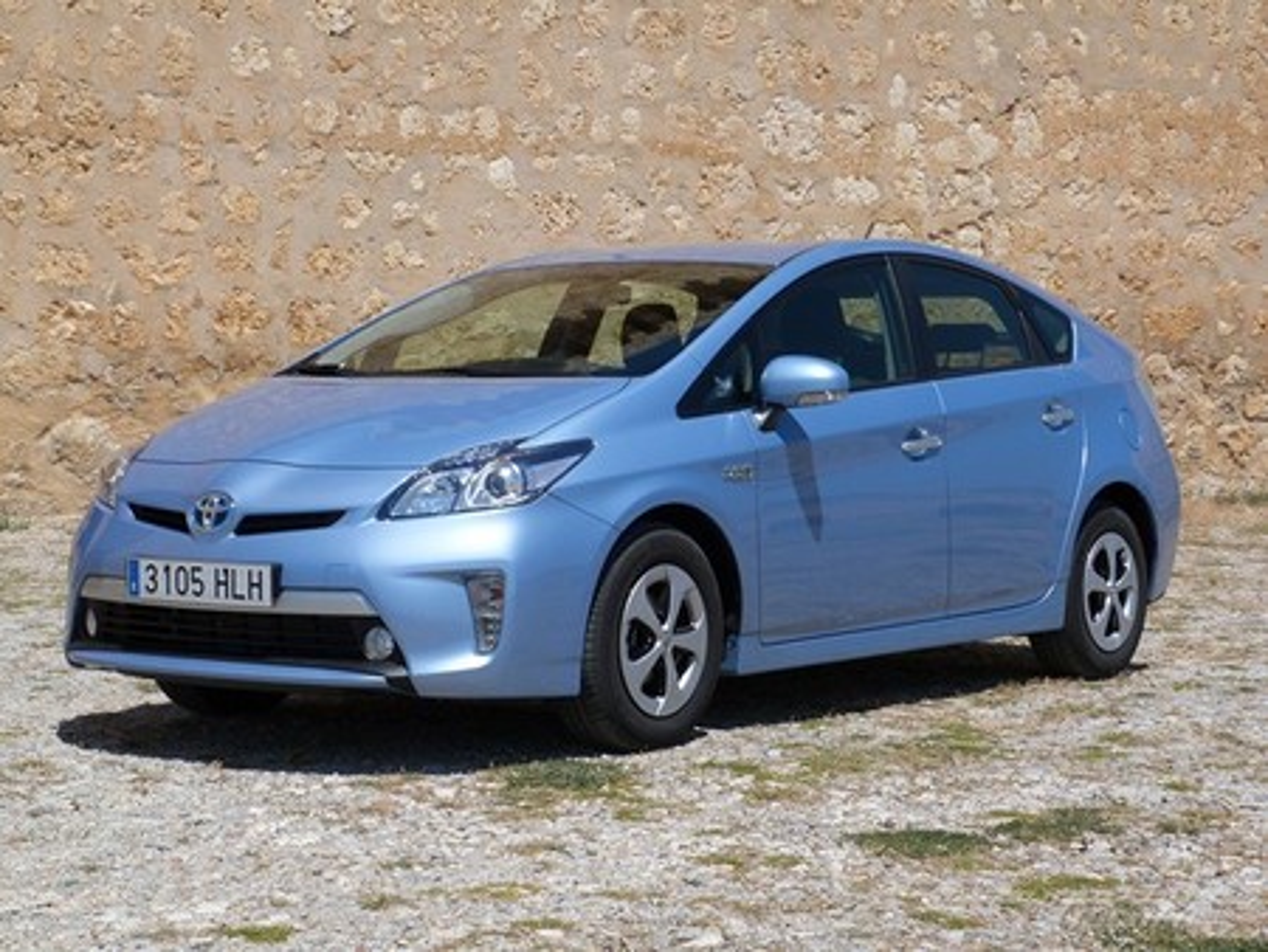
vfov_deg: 19.7
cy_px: 476
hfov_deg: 26.0
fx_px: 2749
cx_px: 634
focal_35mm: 75
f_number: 5.6
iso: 80
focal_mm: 13.5
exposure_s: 1/500
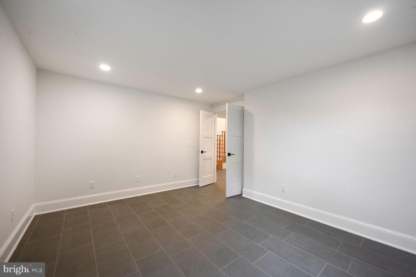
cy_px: 138
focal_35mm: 14
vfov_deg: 81.2
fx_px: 162
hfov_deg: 104.3
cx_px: 208
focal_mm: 14
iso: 200
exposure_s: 1/2.5
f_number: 9
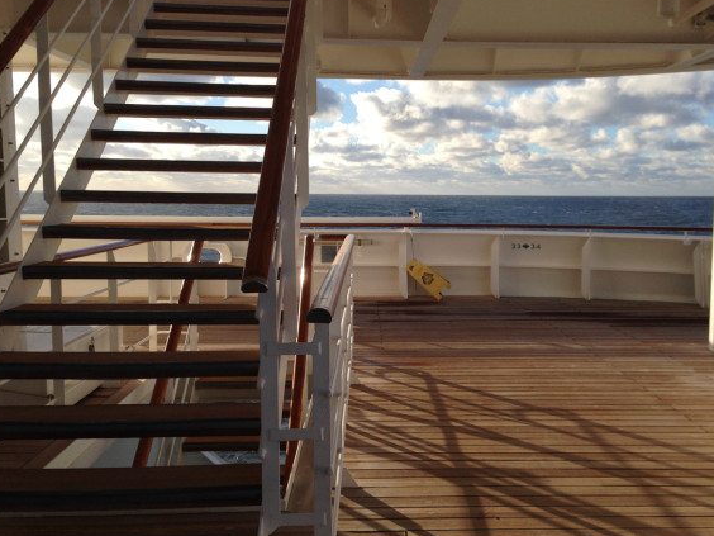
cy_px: 278
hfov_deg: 47.7
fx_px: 804
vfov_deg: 36.8
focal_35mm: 39
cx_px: 407
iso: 50
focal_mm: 4.12
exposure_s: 1/1466
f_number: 2.4
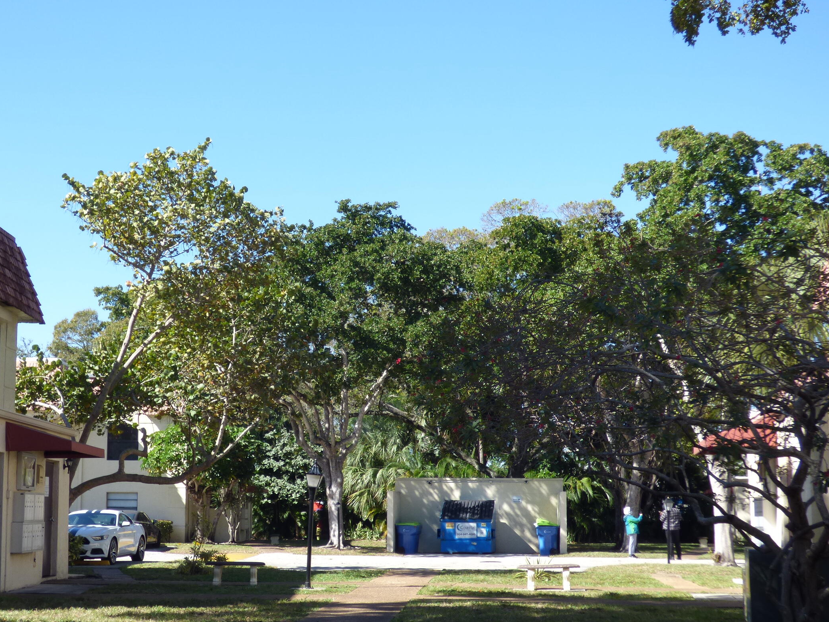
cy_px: 360
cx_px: 331
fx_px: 1269
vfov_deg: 27.5
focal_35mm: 53
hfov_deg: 36.0
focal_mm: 7.37
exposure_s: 1/400
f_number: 3.6
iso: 100
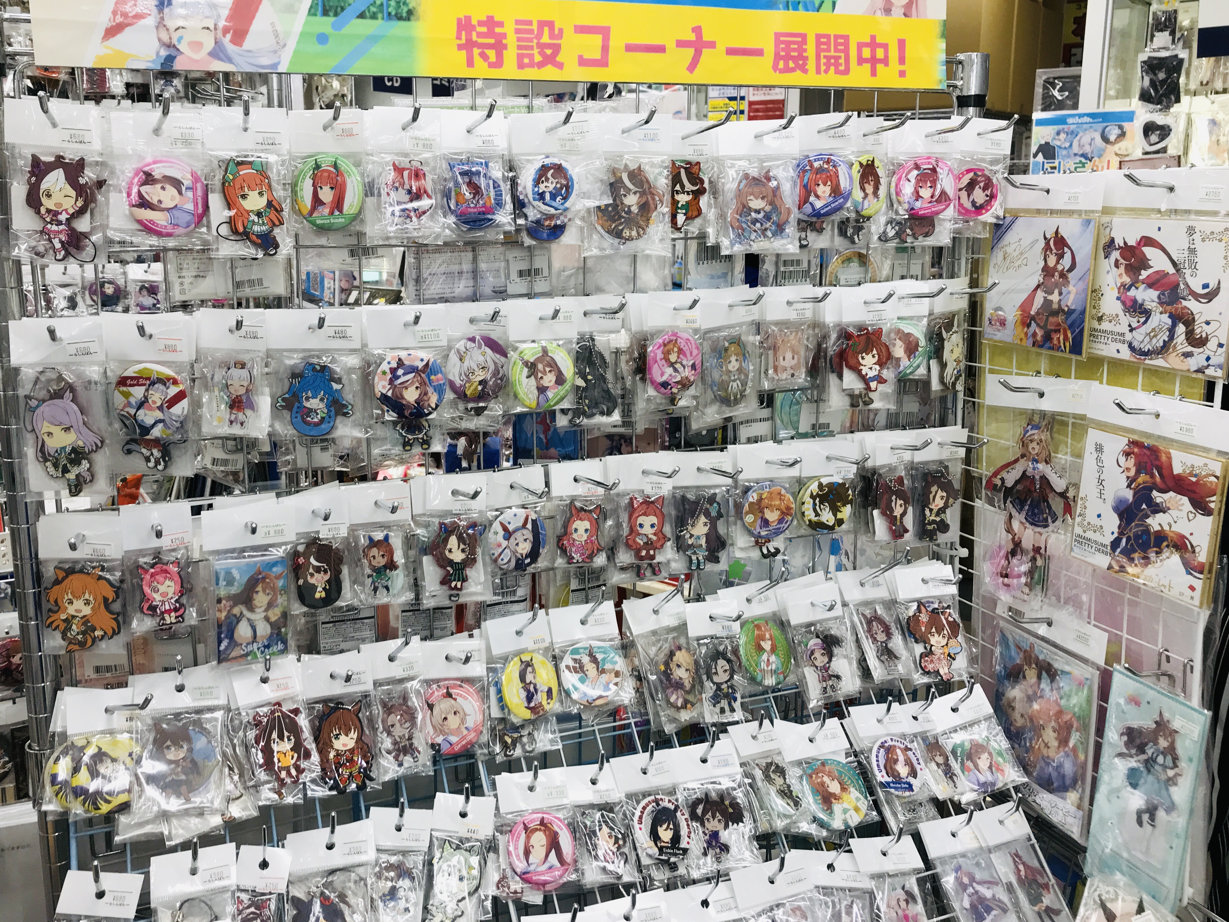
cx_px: 577
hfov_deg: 58.3
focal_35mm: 31
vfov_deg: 45.4
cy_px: 421
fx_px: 1101
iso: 40
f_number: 1.8
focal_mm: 3.99
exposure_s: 1/120
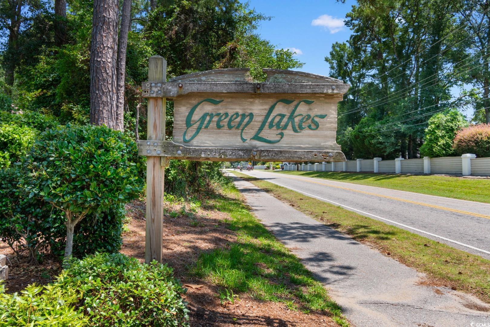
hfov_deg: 61.9
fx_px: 408
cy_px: 164
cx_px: 245
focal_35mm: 30
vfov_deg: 43.6
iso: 100
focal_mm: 20
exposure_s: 1/125
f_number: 5.6
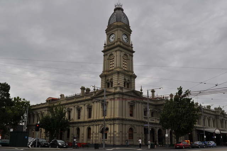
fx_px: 208
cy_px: 76
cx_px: 114
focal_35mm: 33
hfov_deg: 57.3
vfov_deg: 39.9
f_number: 10
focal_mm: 22
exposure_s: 1/400
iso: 200
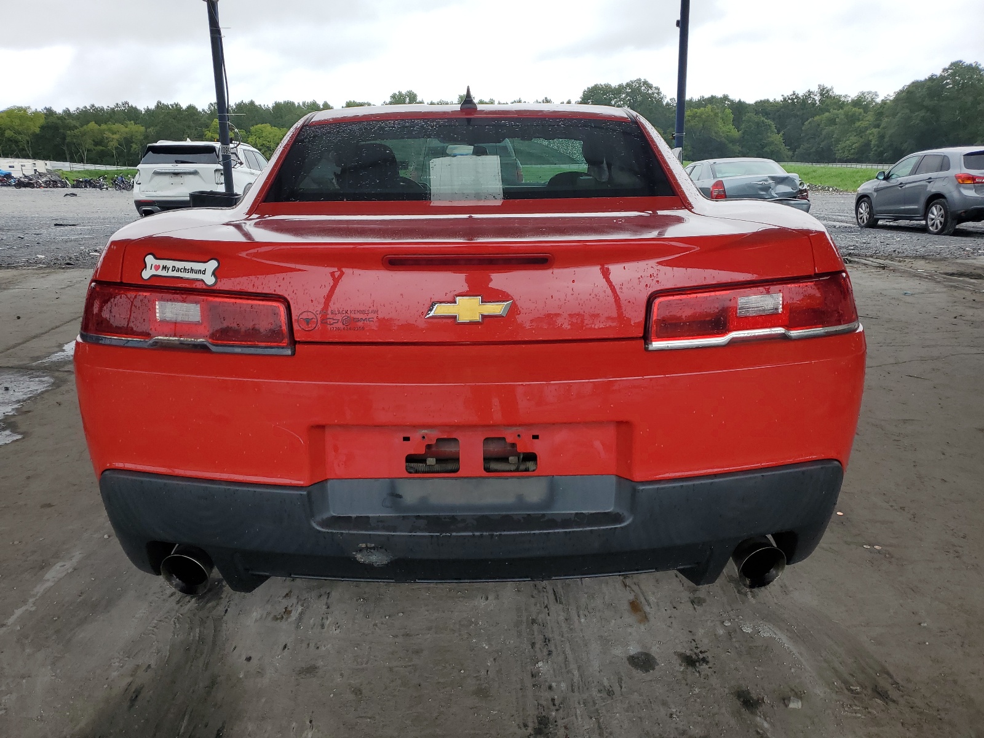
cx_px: 492
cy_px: 369
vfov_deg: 53.1
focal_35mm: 26
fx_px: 739
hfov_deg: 67.3
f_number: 1.5
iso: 50
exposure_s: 1/312
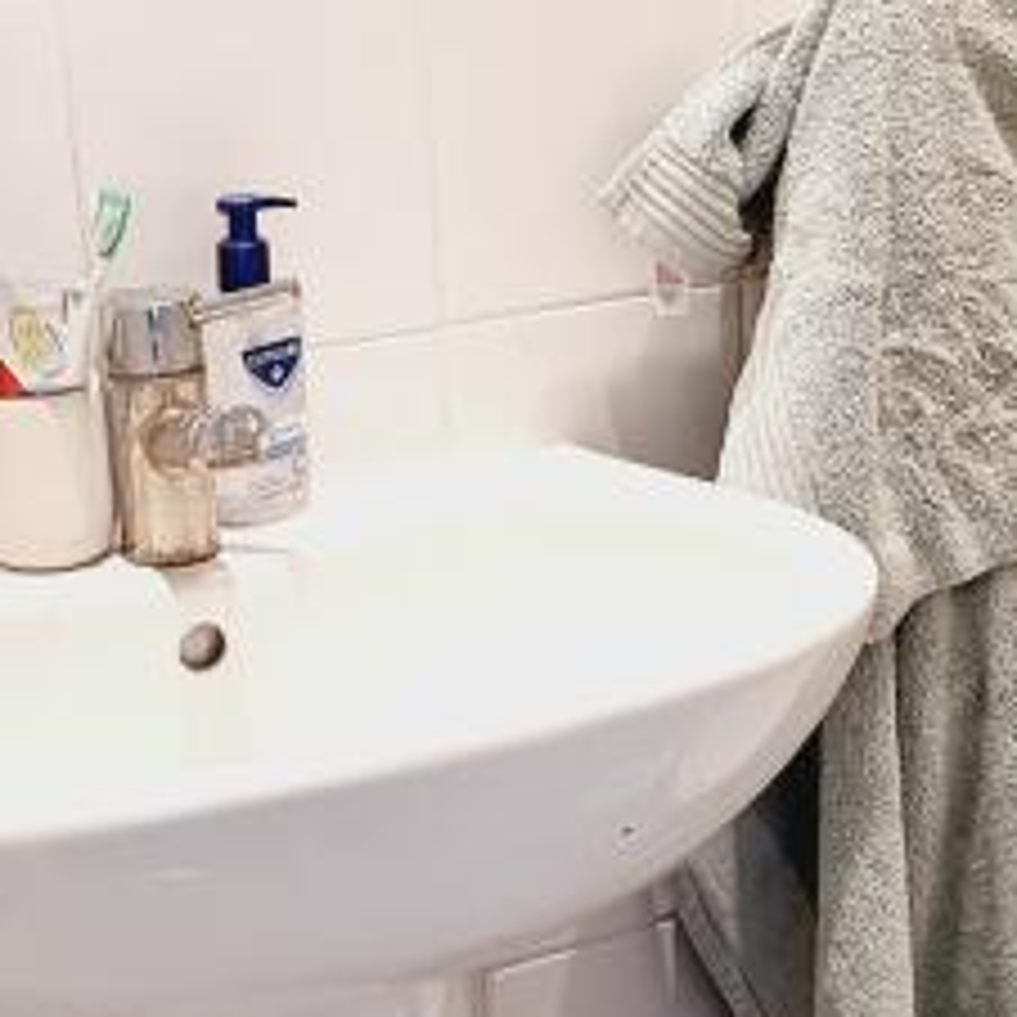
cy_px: 500
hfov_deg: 32.0
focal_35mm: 52
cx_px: 216
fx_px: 1728
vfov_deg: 32.8
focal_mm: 2.2
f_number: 2.2
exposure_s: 1/50
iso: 200
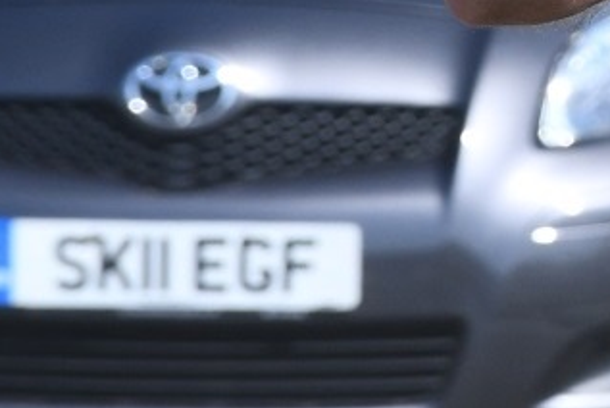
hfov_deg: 2.6
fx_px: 13483
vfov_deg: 1.7
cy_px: -138
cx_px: 891
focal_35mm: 795
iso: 200
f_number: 8
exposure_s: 1/500
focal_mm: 140
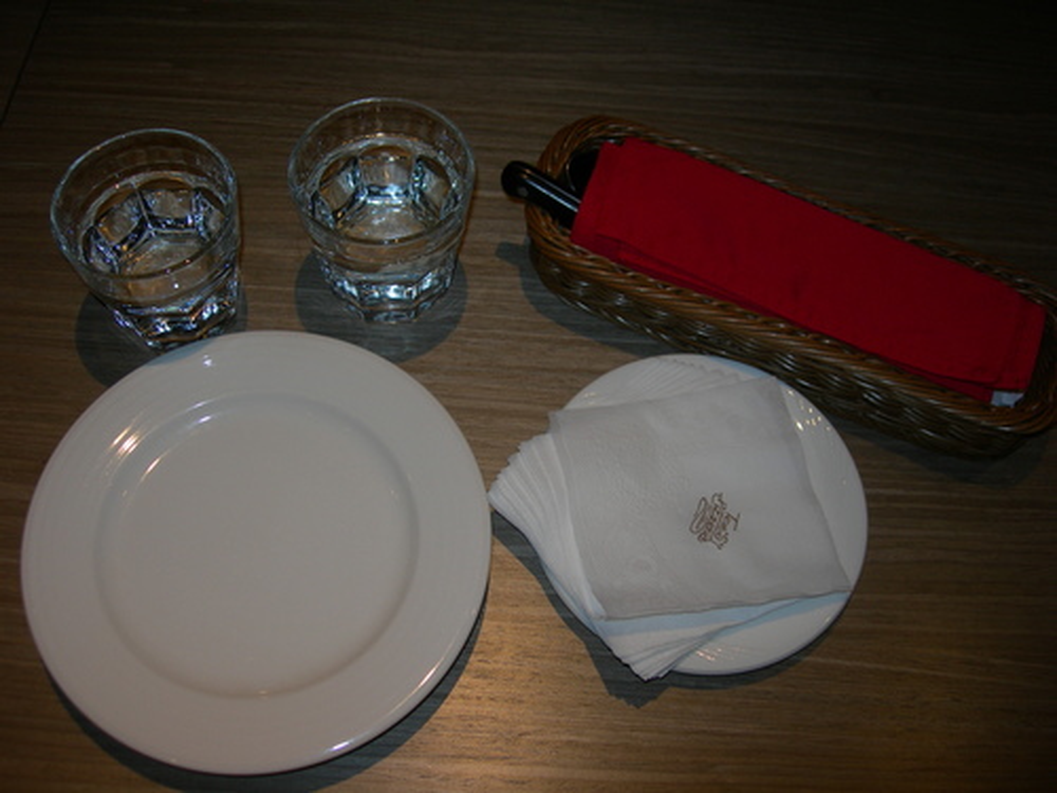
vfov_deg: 37.7
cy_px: 396
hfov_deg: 49.0
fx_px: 1160
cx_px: 528
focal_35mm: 38
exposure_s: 1/60.1
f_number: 2.8
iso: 50
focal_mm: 7.8
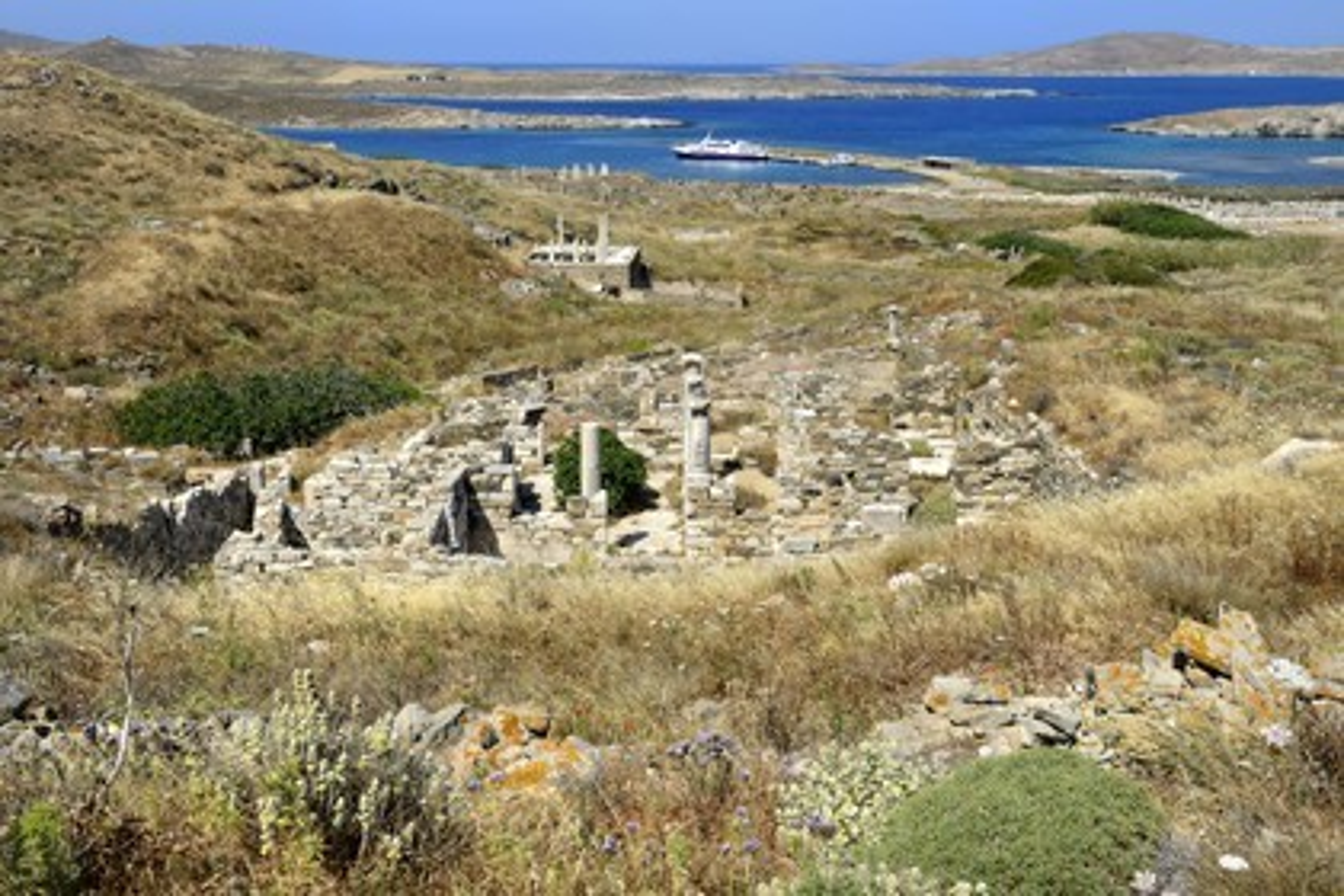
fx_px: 1269
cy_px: 448
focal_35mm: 34
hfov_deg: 55.8
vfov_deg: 38.9
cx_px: 672
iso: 200
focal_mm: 34
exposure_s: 1/320
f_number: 10
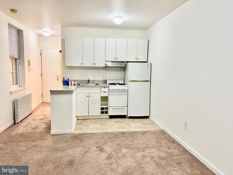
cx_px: 116
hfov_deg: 71.6
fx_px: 162
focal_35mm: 24
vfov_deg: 56.8
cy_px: 88
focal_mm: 6.76
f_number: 1.78
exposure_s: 1/60
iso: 200
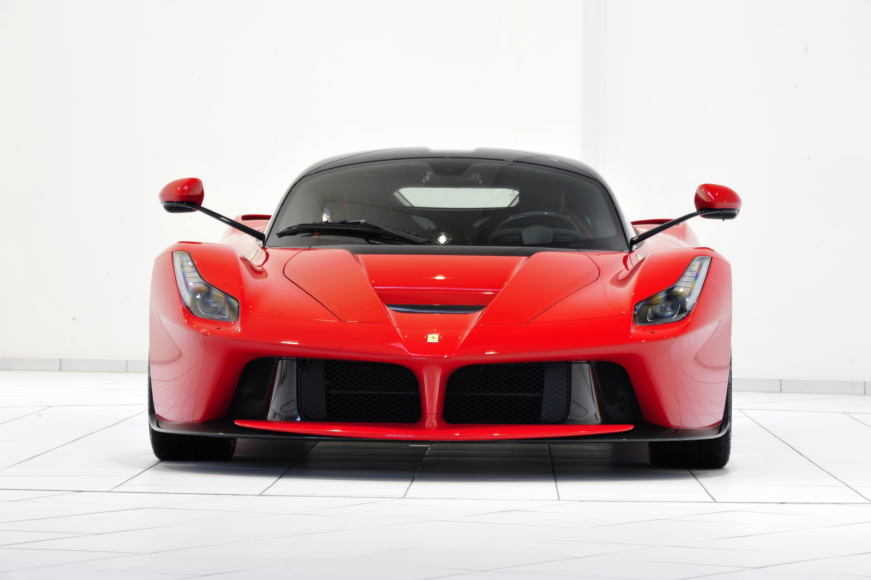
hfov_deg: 13.3
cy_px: 290
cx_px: 436
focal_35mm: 155
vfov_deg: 8.8
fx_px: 3748
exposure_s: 3
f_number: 16
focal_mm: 155
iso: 200
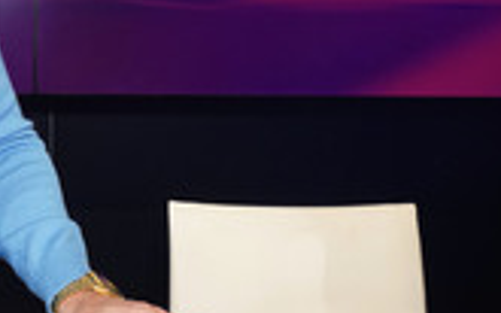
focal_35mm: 78
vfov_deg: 16.4
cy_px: 3
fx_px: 1065
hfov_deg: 23.8
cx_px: -120
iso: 2000
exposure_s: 1/125
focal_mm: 28
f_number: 5.6
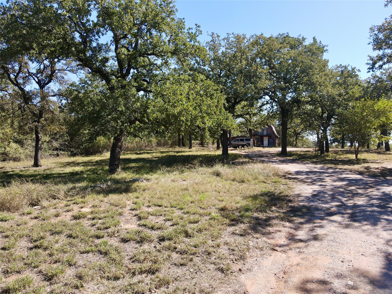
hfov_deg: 71.6
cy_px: 147
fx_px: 272
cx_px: 196
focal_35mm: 24
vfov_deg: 56.8
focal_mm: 4.5
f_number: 2.8
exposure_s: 1/320
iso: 100
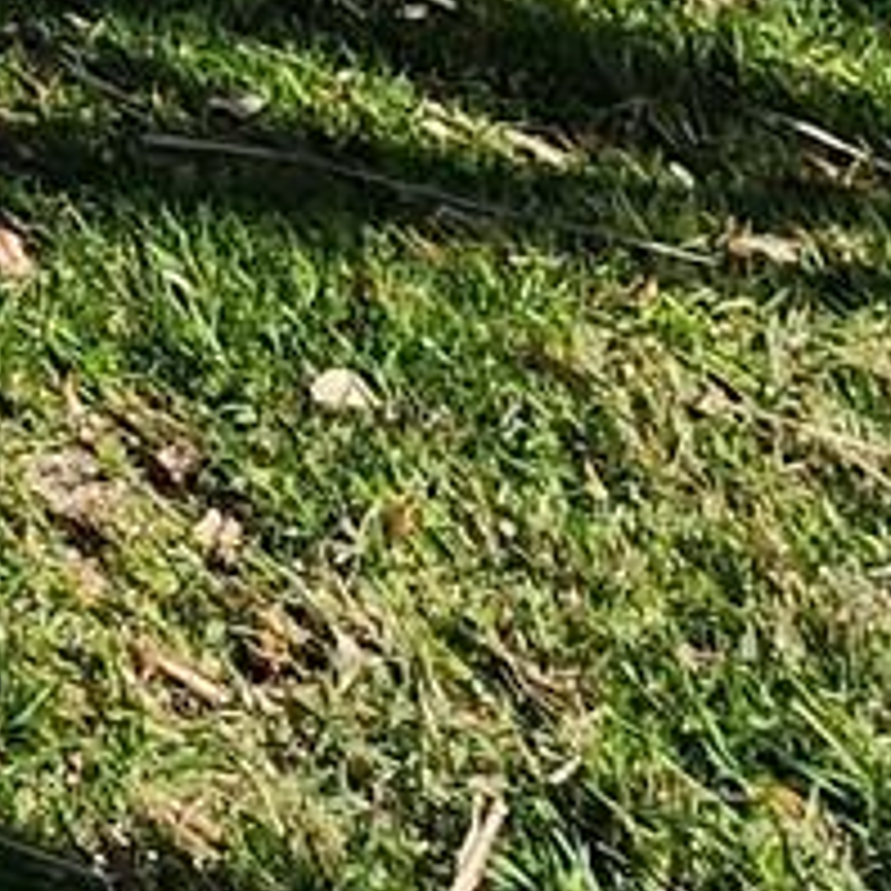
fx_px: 2708
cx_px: -2295
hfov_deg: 9.4
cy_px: -1516
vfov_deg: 12.4
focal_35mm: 93
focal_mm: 2.2
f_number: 2.2
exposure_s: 1/2094
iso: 50
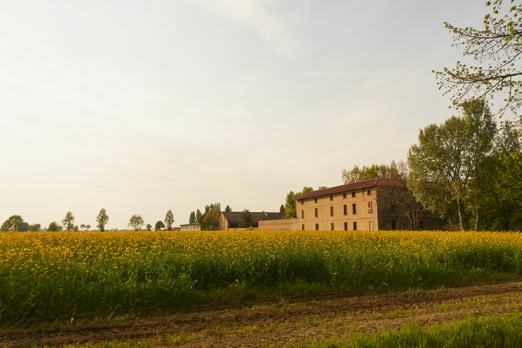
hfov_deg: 73.7
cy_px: 174
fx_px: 348
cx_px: 261
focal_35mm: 24
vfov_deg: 53.1
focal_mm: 8.8
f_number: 9
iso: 125
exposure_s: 1/500
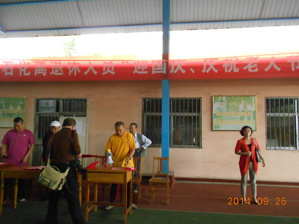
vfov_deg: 53.1
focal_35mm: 26
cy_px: 112
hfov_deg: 67.3
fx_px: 225
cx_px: 150
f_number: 3.2
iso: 800
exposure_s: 1/200
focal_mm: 4.6
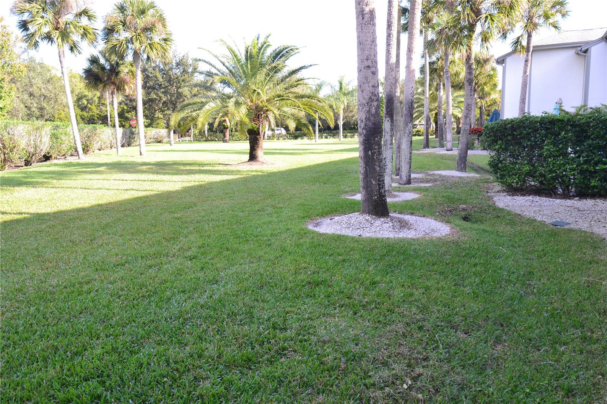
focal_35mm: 27
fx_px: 455
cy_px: 202
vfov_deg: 47.9
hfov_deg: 67.4
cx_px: 304
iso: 400
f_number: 8
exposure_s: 1/80
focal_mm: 18
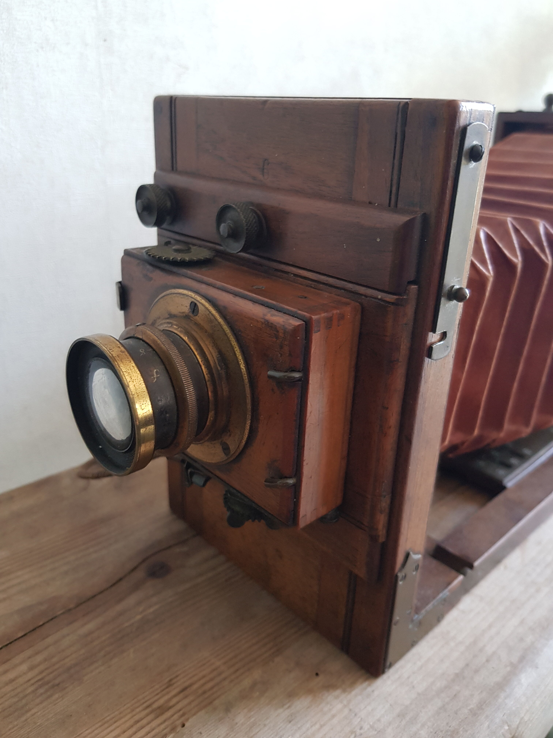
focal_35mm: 26
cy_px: 369
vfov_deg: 67.3
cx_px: 276
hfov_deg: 53.1
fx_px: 554
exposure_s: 1/40
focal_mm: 4.3
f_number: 1.7
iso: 160
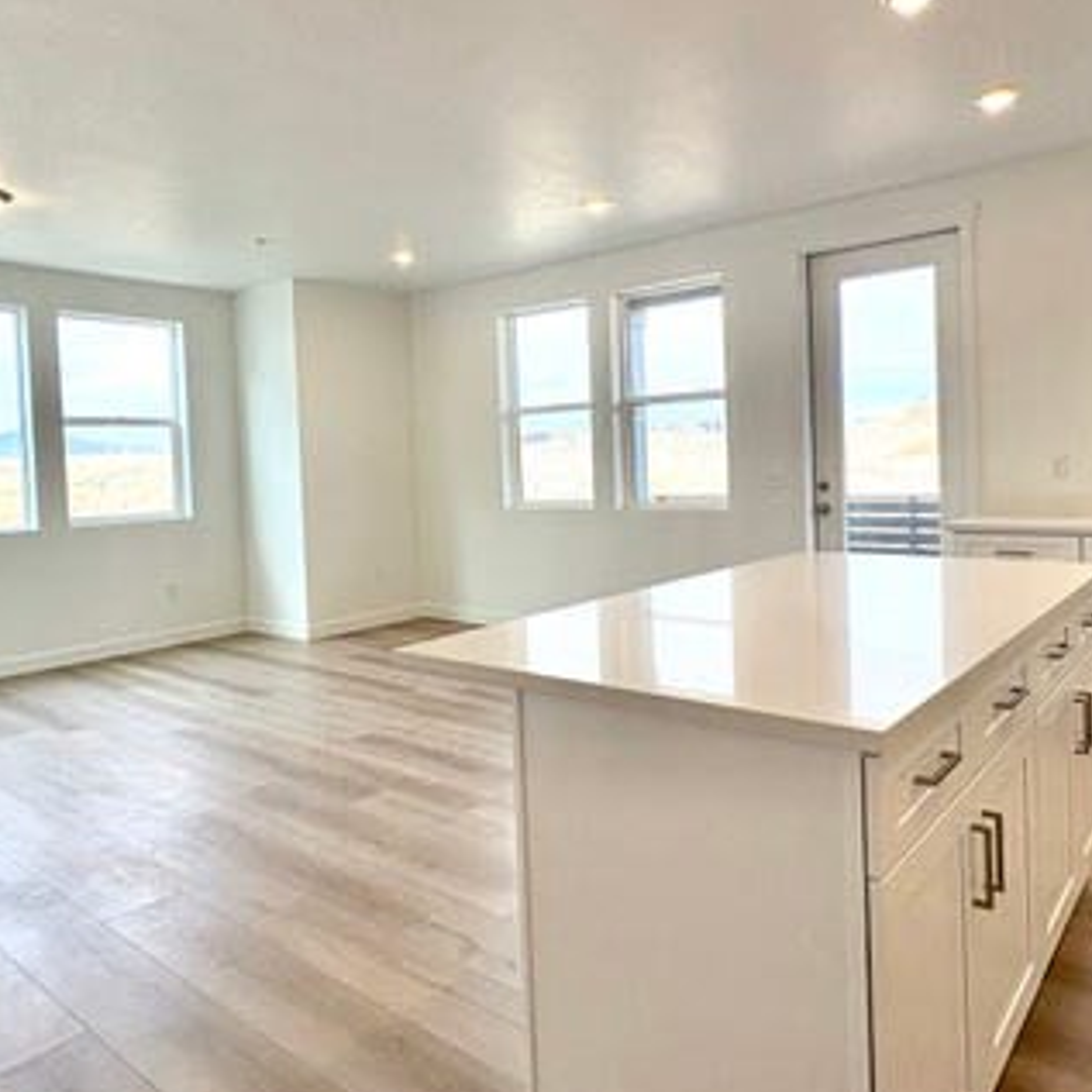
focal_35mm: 25
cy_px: 482
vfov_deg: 62.7
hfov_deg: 62.9
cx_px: 568
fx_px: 892
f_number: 2.2
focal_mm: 2.22
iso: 64
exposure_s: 1/407
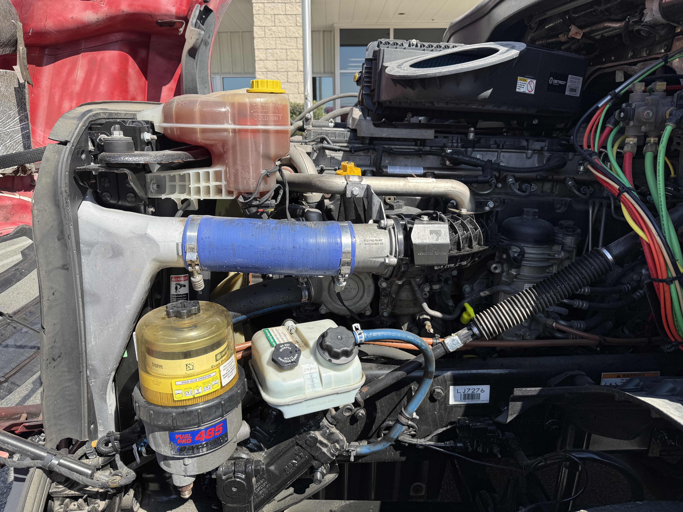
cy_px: 256
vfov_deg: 56.8
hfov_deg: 71.6
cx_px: 342
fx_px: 474
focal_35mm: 24
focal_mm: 6.76
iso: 80
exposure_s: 1/2232
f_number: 1.78
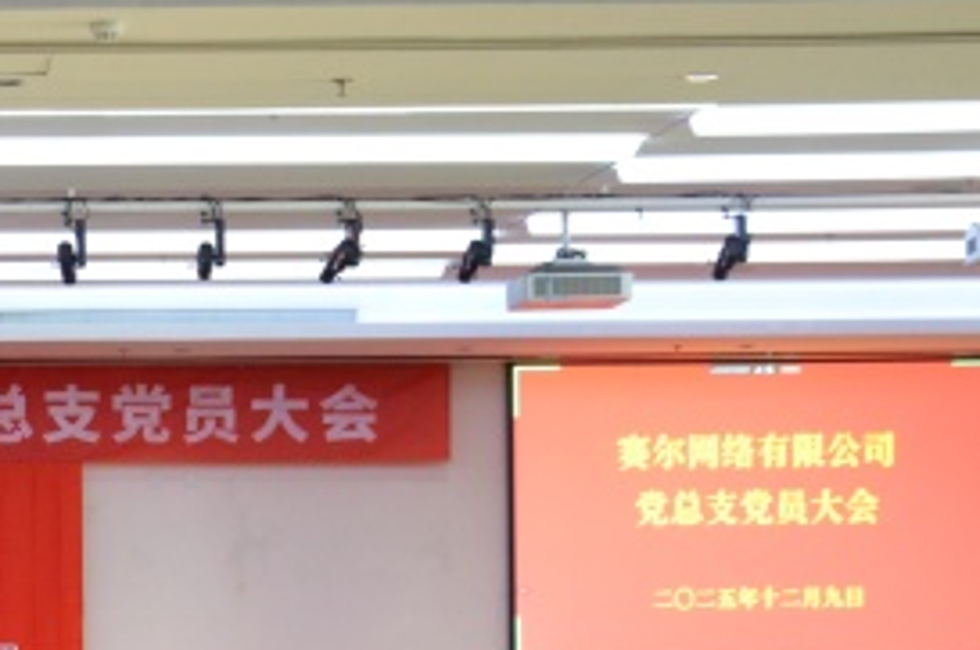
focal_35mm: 100
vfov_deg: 13.5
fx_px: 2717
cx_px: -118
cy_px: 582
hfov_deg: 19.5
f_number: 4
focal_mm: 26
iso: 2500
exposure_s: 1/60
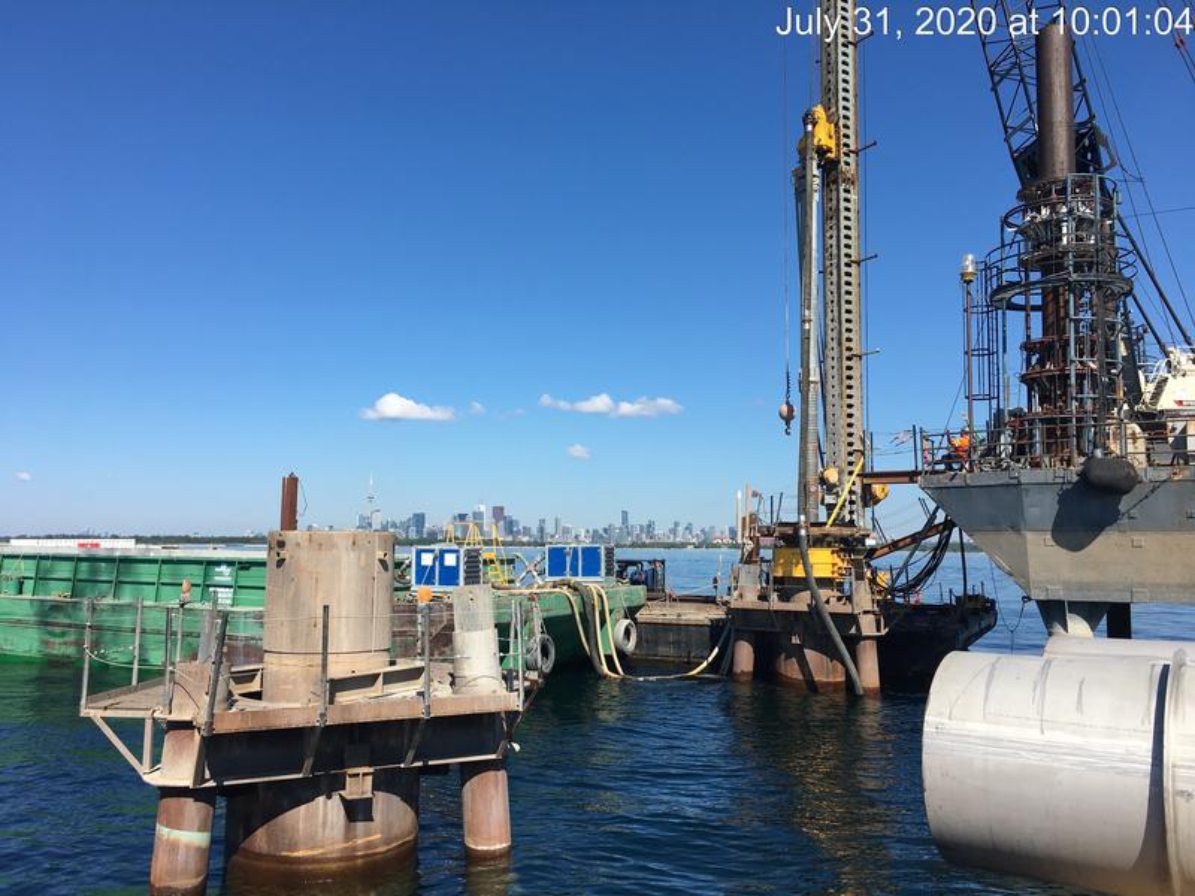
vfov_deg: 48.2
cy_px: 448
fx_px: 1001
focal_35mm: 29
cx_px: 598
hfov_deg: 61.7
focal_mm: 4.15
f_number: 2.2
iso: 25
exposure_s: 1/1748
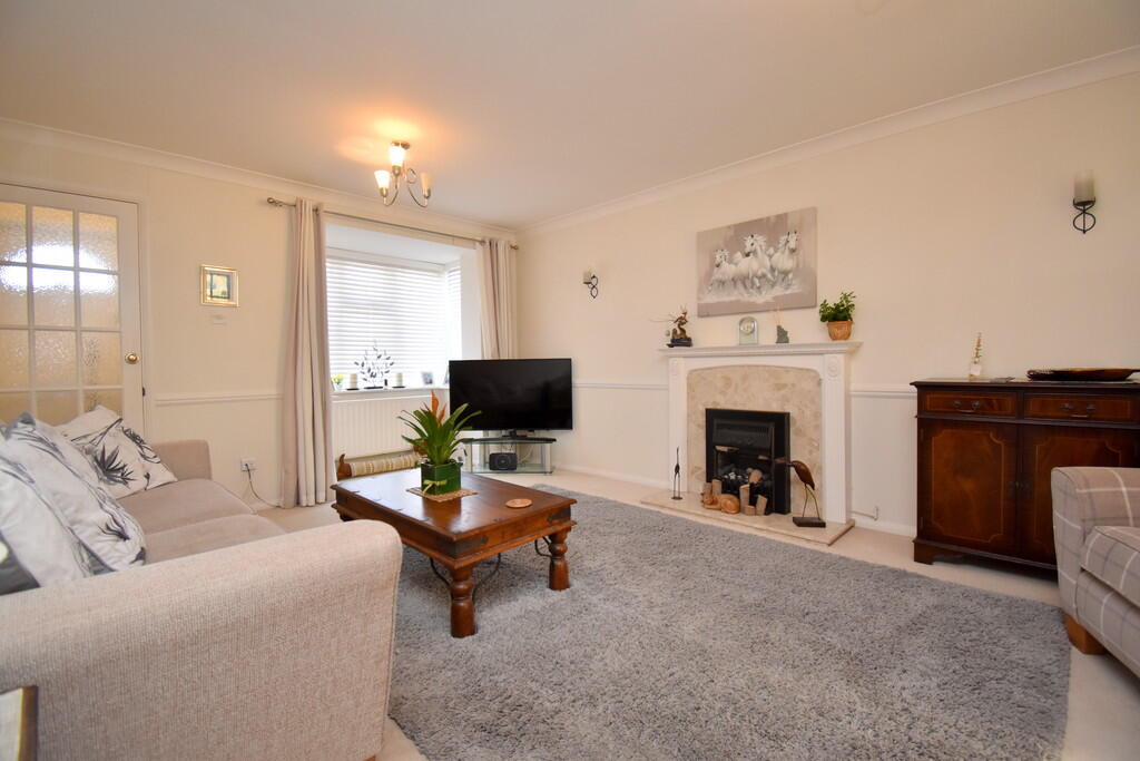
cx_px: 570
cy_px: 380
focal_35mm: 15
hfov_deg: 100.4
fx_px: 475
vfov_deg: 77.3
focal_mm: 10
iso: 800
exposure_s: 1/125
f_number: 4.5
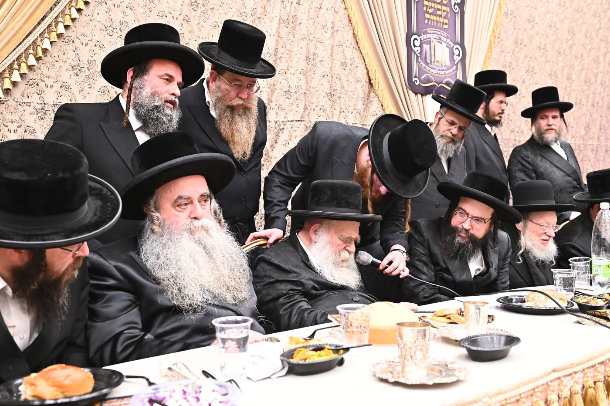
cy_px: 203
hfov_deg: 54.5
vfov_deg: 37.8
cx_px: 305
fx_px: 593
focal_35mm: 35
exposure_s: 1/160
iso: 3200
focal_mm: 35
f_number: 5
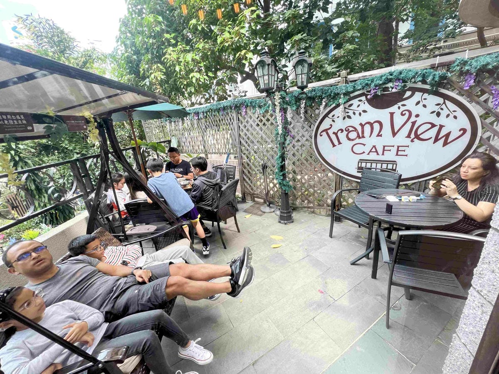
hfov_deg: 106.2
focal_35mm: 13
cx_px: 250
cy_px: 187
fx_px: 187
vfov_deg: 89.9
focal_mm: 1.57
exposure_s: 1/104
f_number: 1.8
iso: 32
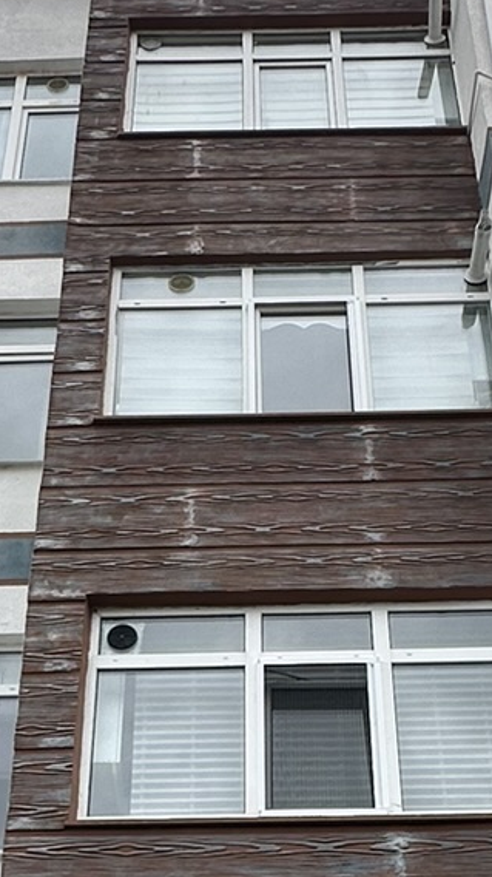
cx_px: 239
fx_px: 1277
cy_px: 755
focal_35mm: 55
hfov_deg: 21.8
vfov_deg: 36.0
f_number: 2.2
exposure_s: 1/335
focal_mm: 2.22
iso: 40
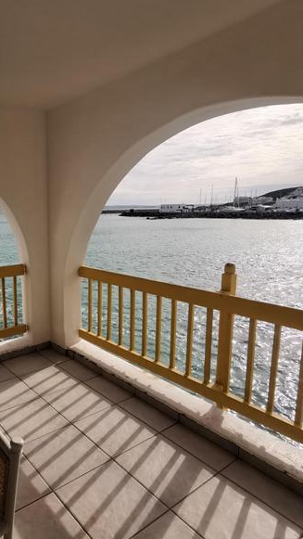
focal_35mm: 24
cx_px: 57
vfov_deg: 76.3
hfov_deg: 45.1
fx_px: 343
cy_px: 266
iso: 50
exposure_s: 1/2571
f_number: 2.2
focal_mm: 2.35
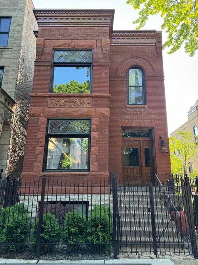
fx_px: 183
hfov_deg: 56.8
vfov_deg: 71.6
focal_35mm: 24
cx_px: 99
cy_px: 132
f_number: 1.78
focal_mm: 6.76
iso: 80
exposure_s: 1/158
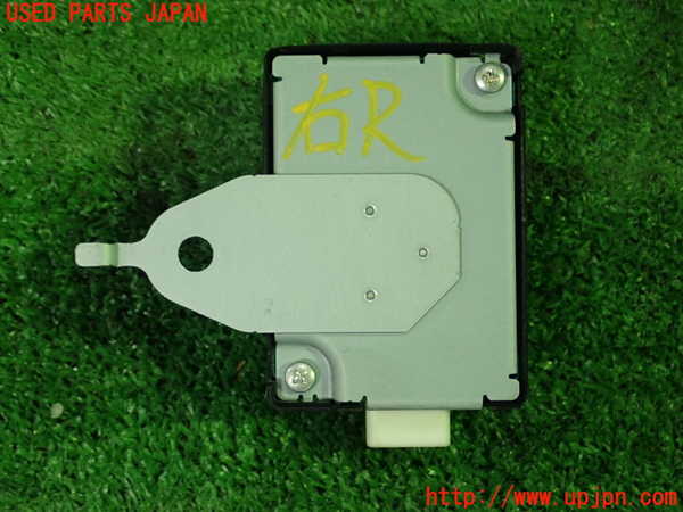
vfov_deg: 24.0
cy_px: 256
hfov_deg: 31.7
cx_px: 342
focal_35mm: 61
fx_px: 1204
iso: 800
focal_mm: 11.01
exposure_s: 1/60
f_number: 3.6
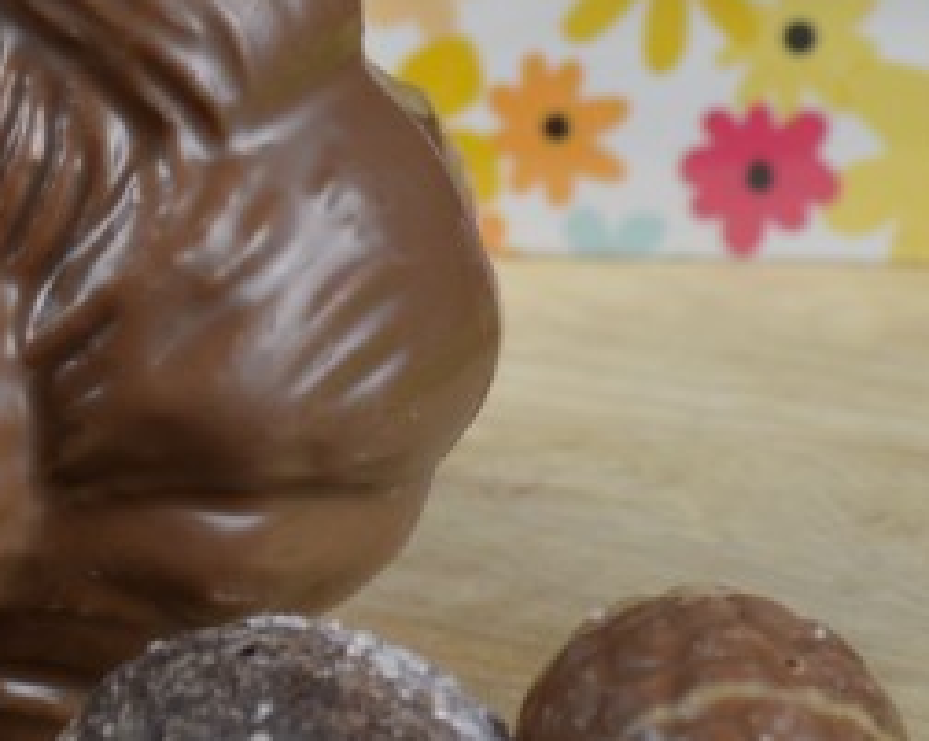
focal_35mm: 155
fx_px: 4257
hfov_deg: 12.4
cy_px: 129
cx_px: 131
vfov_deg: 9.9
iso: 100
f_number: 5.6
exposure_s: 1/10
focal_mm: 24
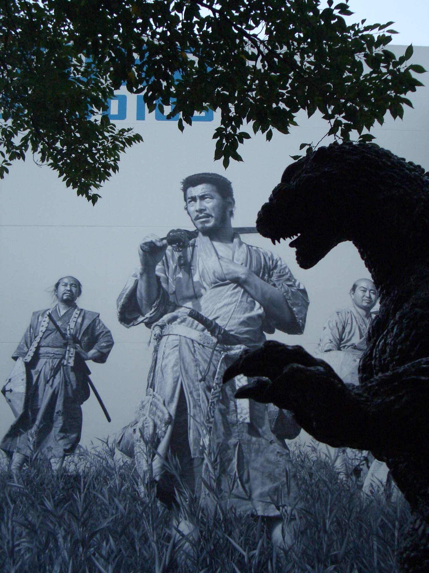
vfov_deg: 38.9
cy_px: 286
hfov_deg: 29.7
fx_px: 810
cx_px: 214
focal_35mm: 49
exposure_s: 1/100
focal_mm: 8.2
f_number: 3.1
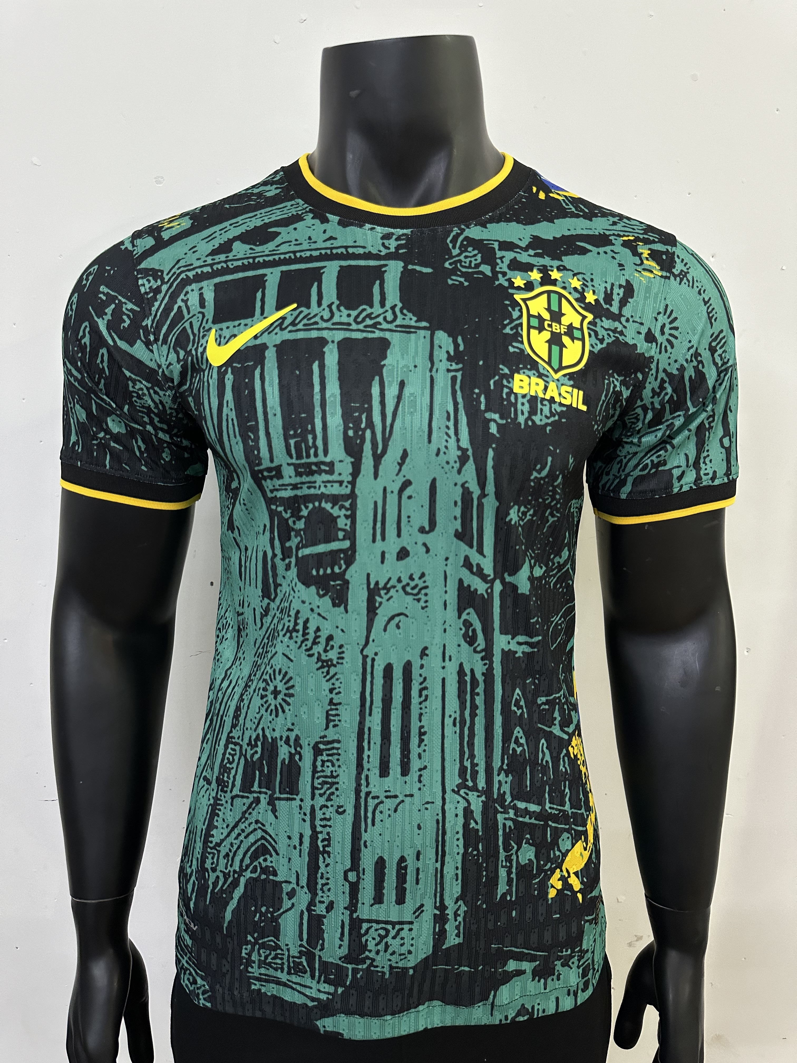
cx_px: 398
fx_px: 737
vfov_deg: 71.6
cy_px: 532
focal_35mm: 24
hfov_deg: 56.8
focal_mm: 6.86
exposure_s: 1/50
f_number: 1.78
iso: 400
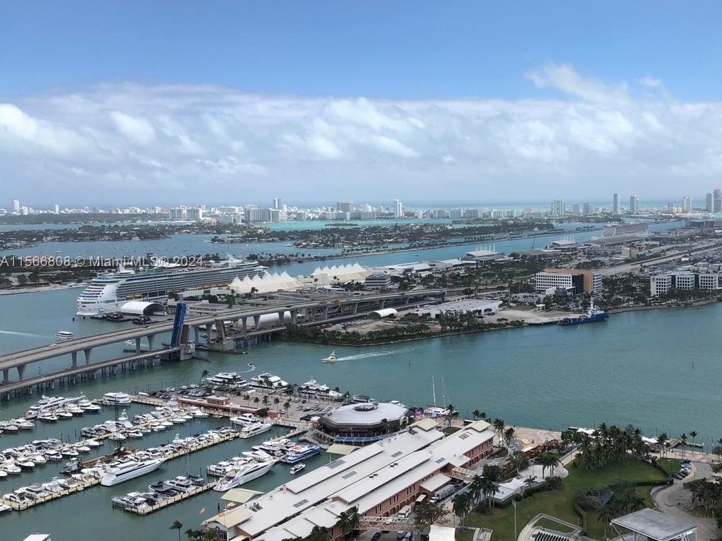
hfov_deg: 45.6
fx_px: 834
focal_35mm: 40
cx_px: 513
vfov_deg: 36.0
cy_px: 263
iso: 20
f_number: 1.8
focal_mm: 4
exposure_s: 1/2433
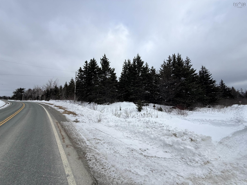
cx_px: 124
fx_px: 100
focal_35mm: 14
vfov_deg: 85.7
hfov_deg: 102.1
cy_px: 92
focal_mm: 2.22
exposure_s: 1/1211
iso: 50
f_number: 2.2
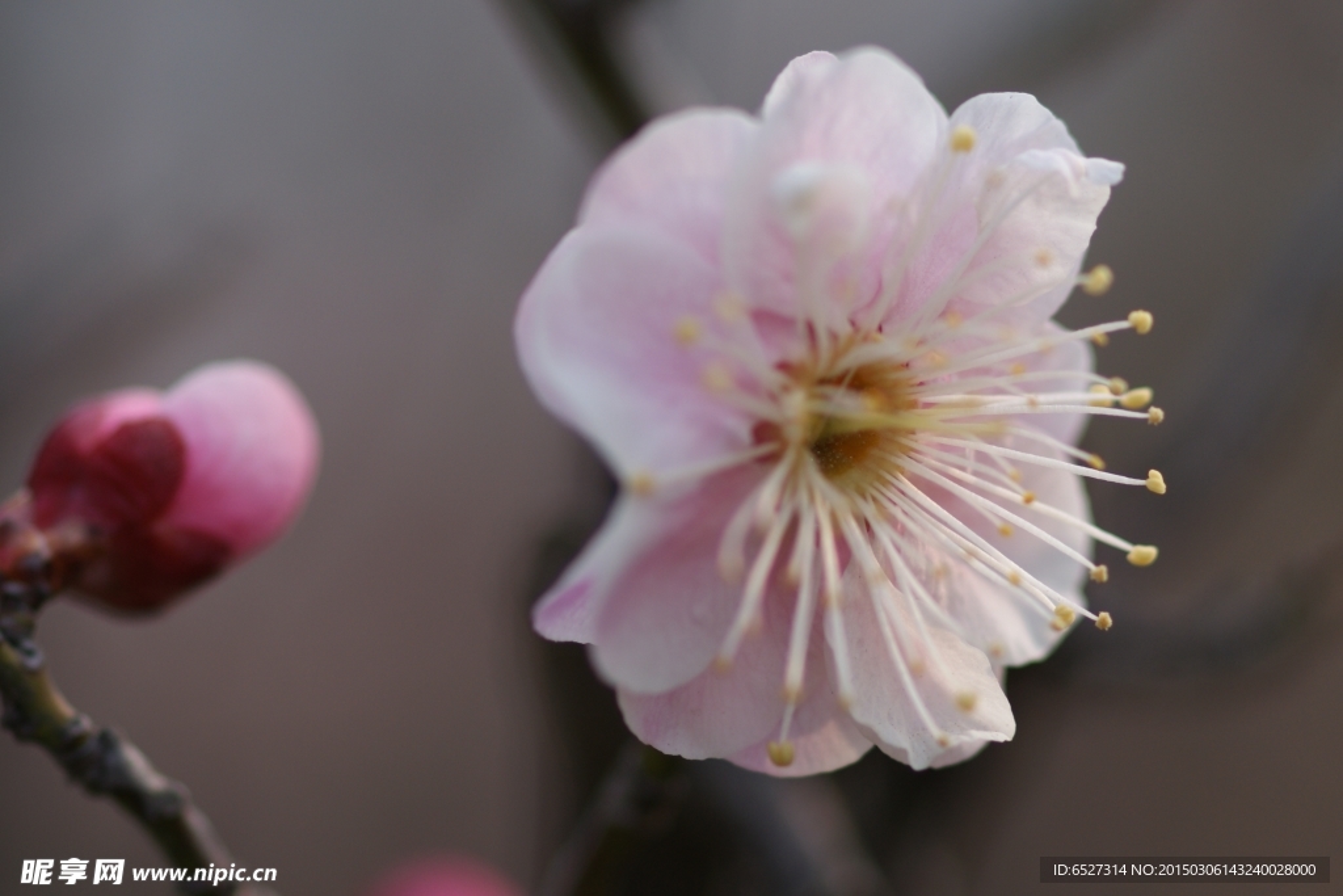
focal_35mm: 150
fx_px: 5596
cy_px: 448
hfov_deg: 13.7
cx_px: 672
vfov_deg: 9.2
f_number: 2.8
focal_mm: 100
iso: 100
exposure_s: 1/160
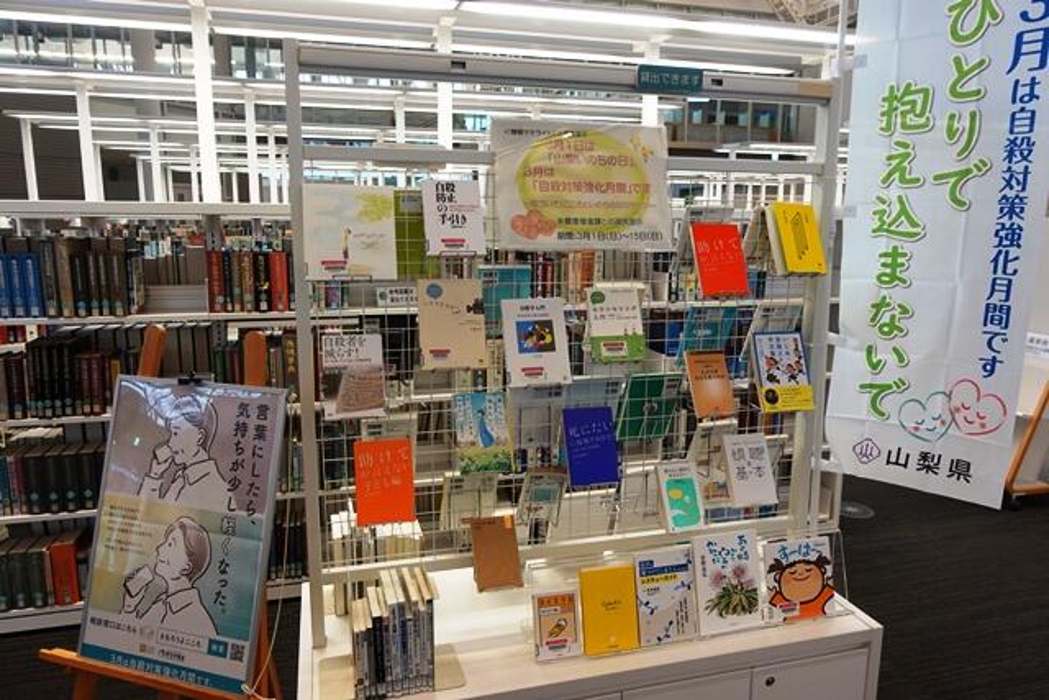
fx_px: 699
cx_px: 524
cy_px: 350
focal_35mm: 24
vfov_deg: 53.2
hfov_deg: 73.7
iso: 125
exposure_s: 1/30
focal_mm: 8.8
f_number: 2.2
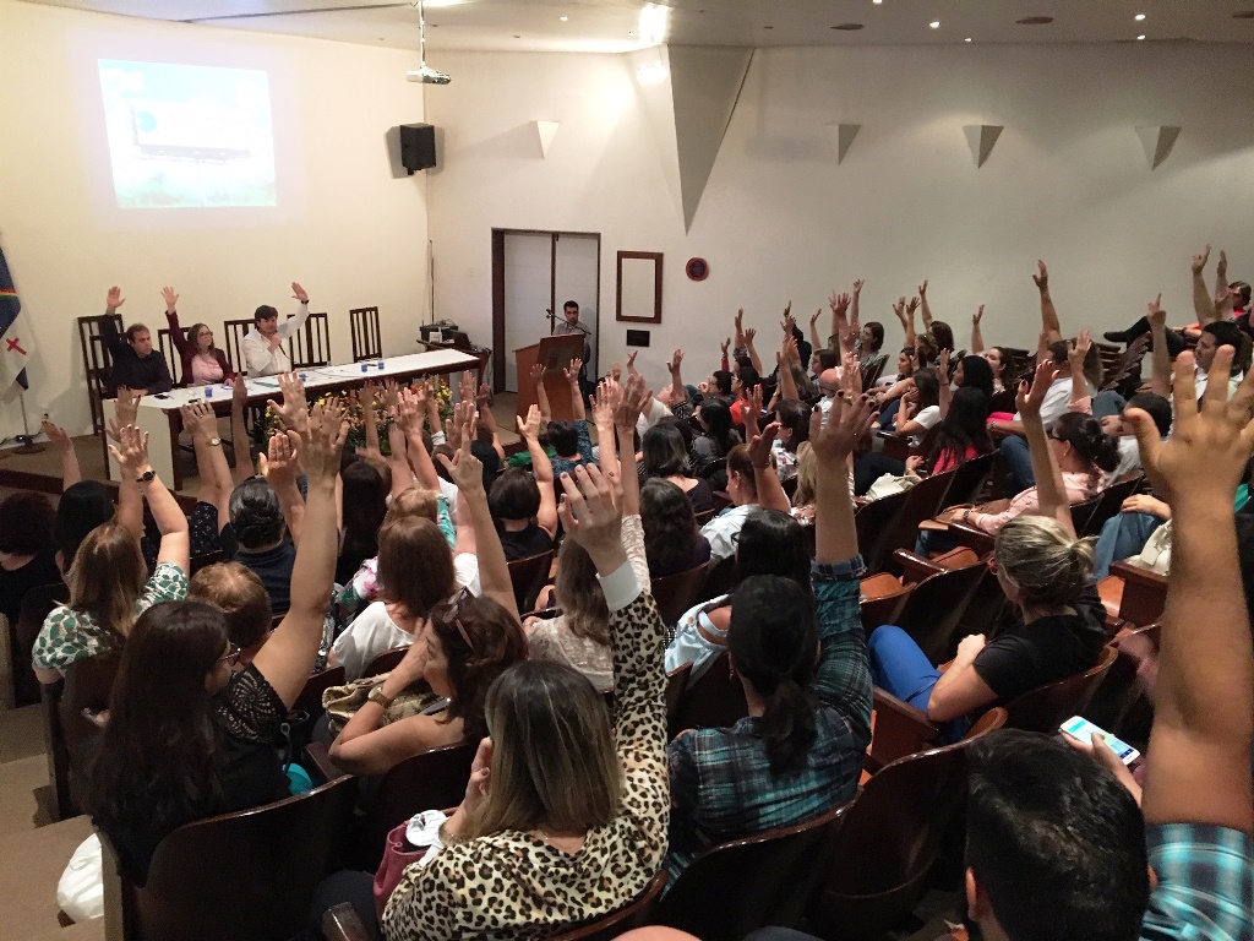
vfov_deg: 48.2
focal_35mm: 29
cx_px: 627
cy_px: 470
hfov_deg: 61.7
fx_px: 1051
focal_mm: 4.15
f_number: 2.2
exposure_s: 1/15
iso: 200
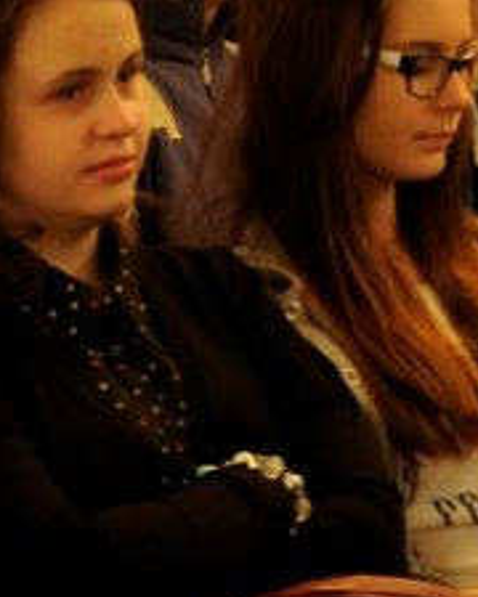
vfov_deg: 7.3
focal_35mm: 263
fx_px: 4651
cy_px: 29
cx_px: 66
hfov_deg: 5.9
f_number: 4.8
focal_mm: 42
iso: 640
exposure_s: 1/8
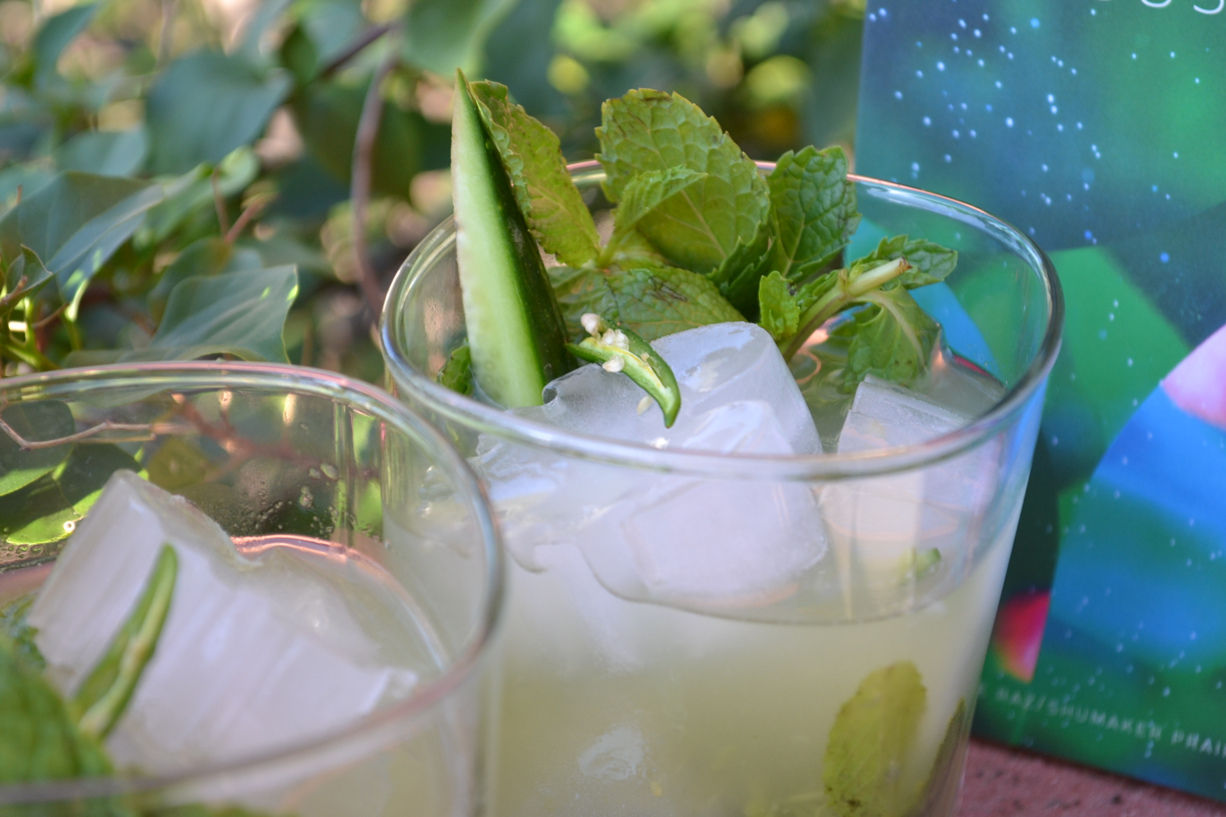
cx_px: 613
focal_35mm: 82
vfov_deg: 16.6
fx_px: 2809
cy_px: 408
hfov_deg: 24.6
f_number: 5.6
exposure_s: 1/125
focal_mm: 55
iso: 400
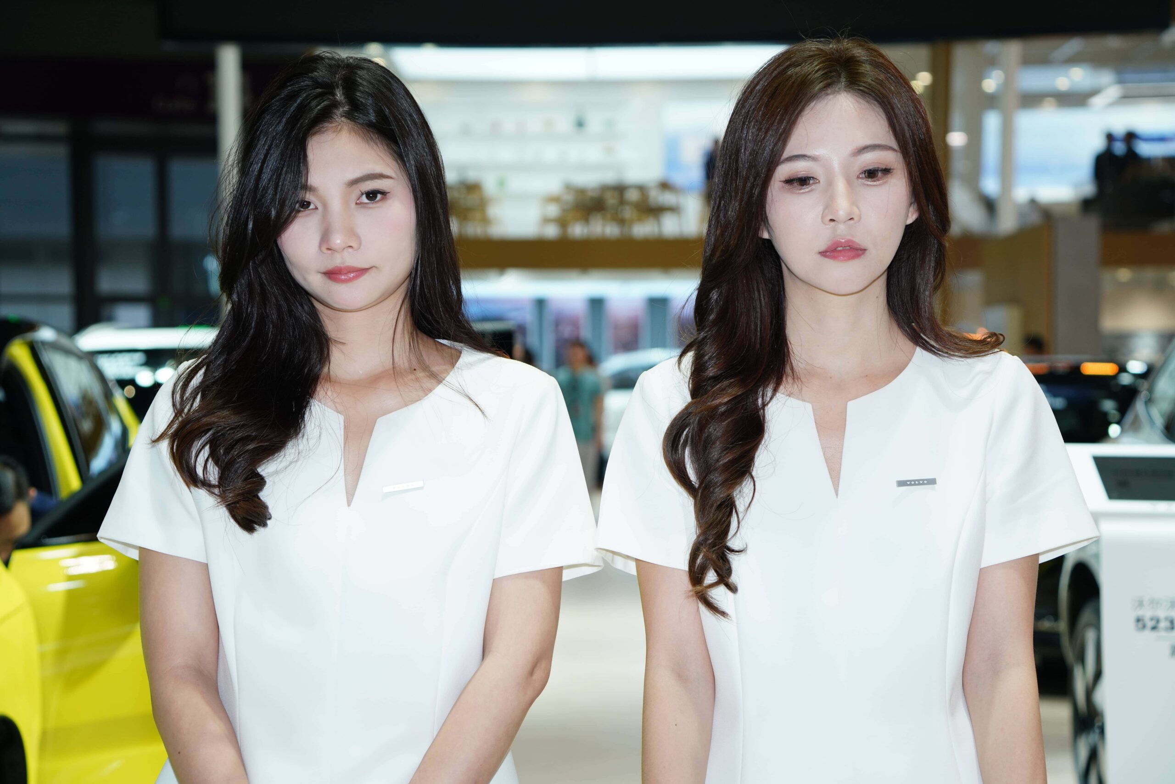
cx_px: 588
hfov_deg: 26.3
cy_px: 392
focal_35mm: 77
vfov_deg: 17.7
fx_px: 2514
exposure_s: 1/160
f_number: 5
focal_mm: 77
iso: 500
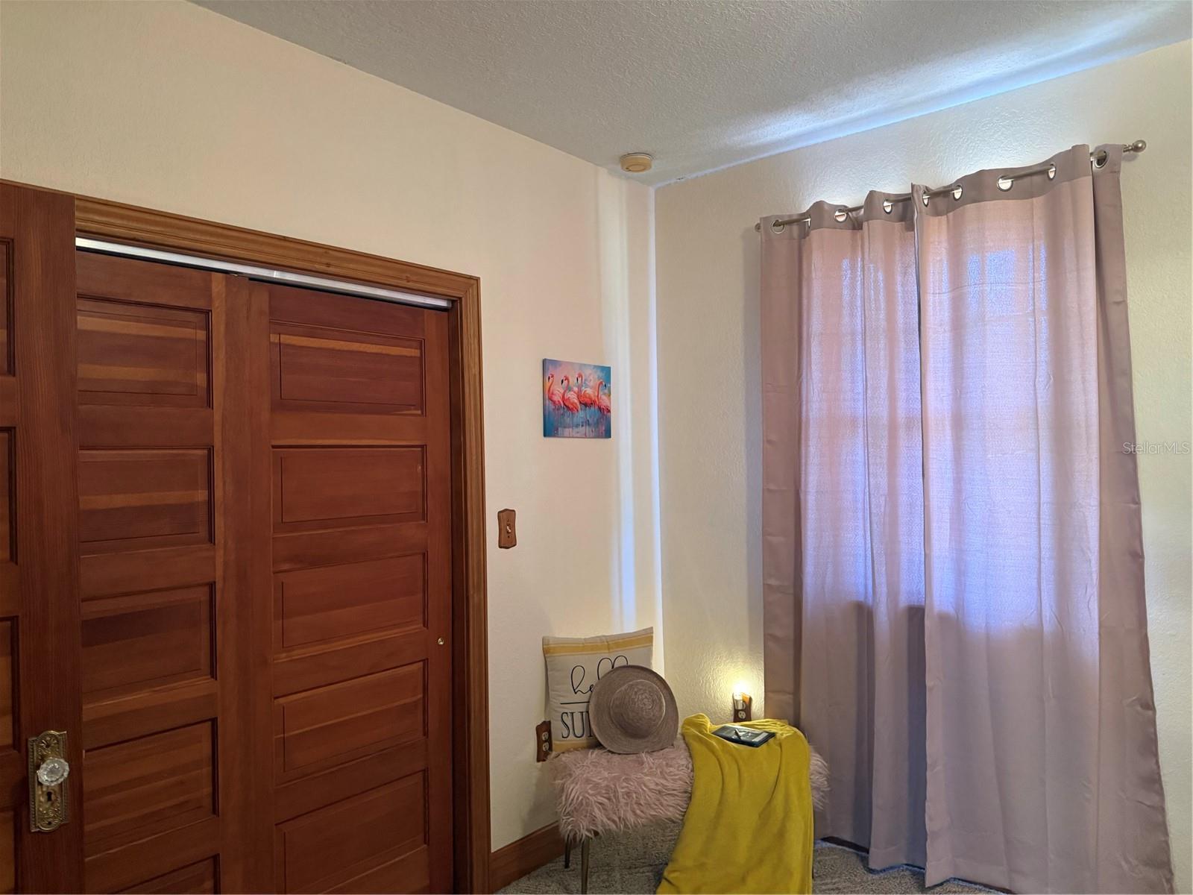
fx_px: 827
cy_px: 448
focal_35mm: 24
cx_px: 596
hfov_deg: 71.6
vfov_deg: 56.8
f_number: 1.78
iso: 500
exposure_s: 1/60
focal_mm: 6.76
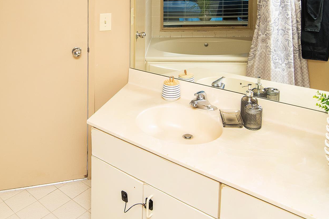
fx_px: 265
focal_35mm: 29
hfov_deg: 62.6
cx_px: 120
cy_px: 46
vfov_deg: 43.0
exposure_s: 1/250
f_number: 11
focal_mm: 18
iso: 1000
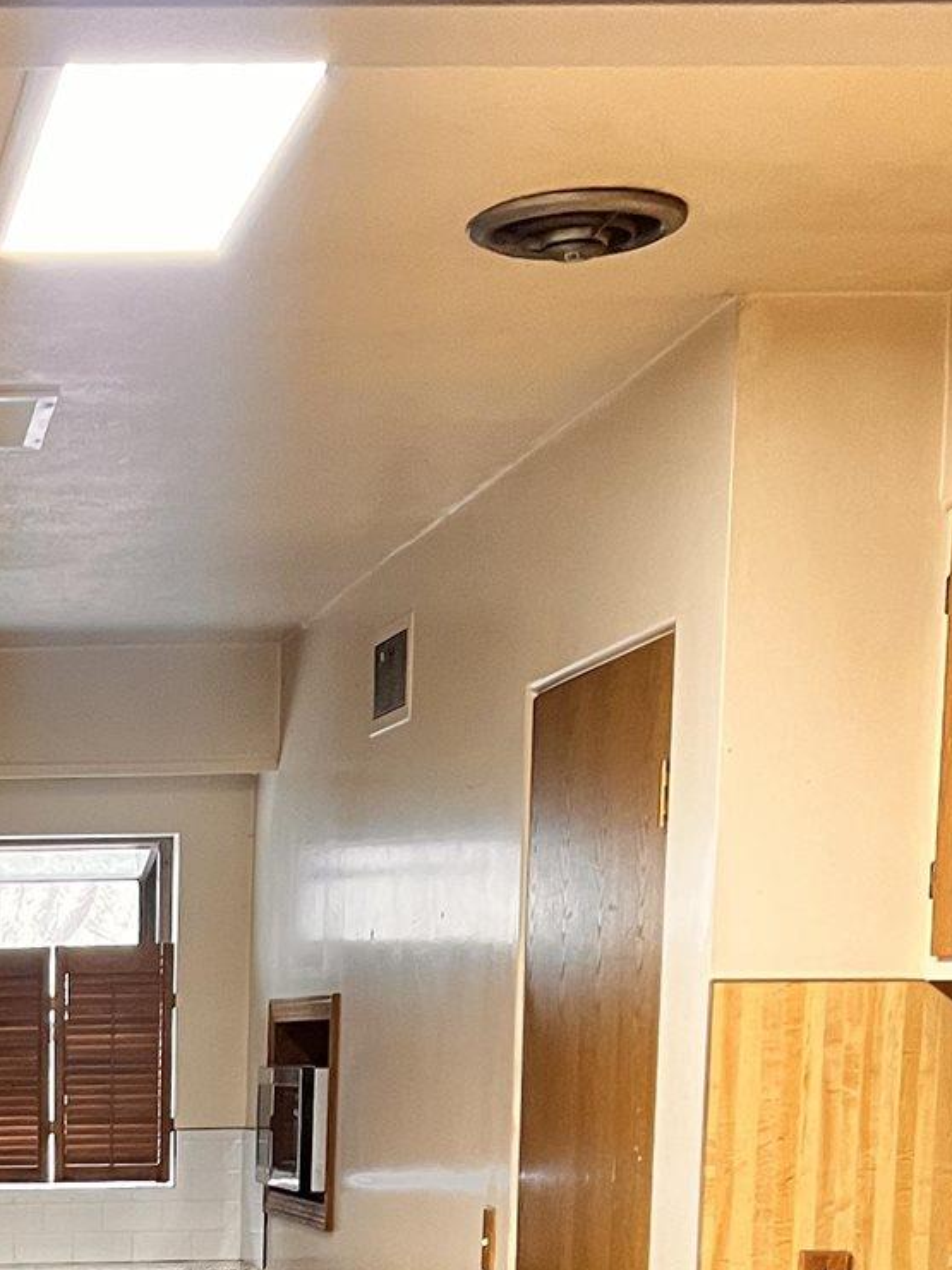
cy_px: 1491
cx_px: -249
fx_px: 2970
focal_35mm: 81
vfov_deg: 22.4
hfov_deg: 17.2
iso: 200
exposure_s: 1/60
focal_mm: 5.7
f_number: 1.5
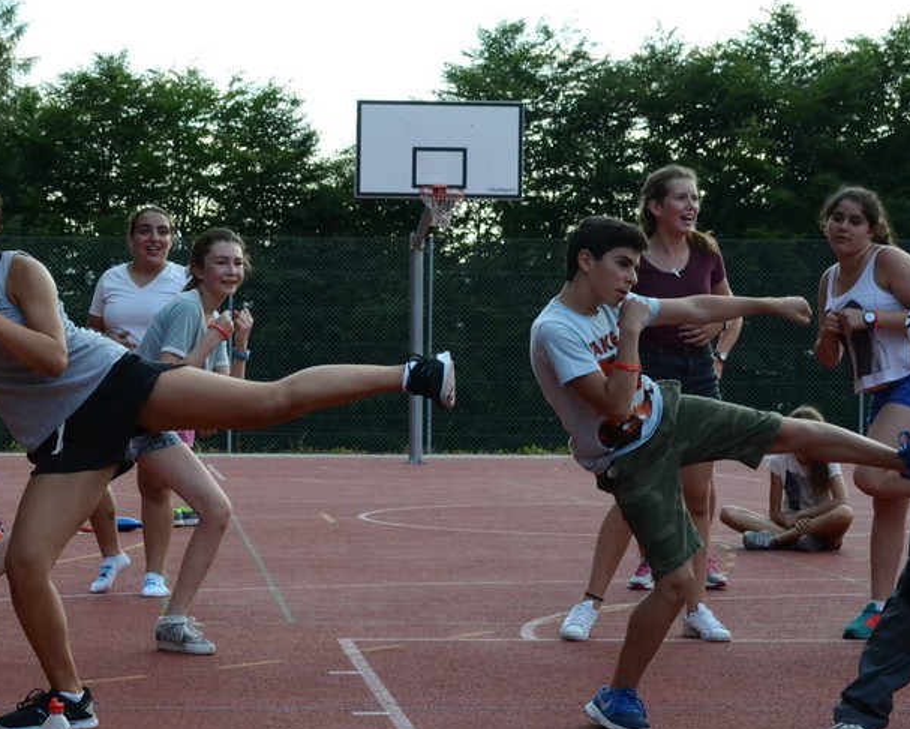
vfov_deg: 16.2
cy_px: 337
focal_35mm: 95
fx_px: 2559
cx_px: 171
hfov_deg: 19.9
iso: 1600
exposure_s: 1/320
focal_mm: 40
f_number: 9
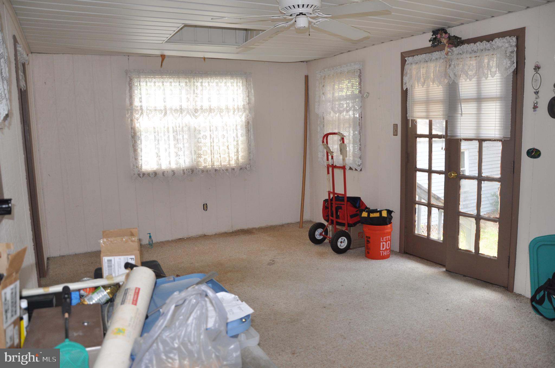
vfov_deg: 47.8
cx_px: 278
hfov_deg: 67.4
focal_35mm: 27
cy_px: 184
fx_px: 416
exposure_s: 1/160
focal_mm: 18
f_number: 3.5
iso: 400
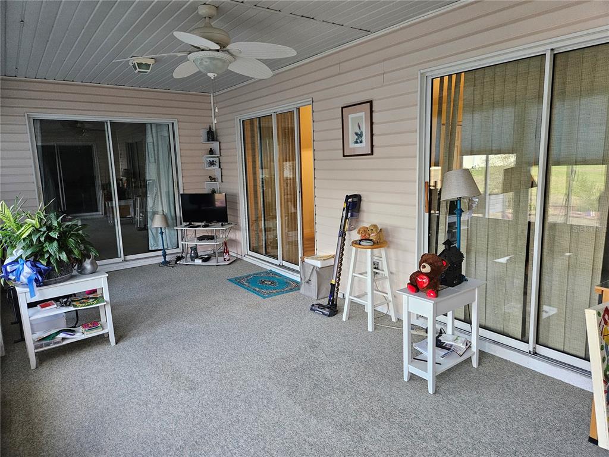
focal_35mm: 23
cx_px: 304
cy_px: 228
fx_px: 405
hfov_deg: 73.9
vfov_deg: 58.9
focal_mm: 5.4
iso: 400
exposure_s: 1/240
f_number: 1.8
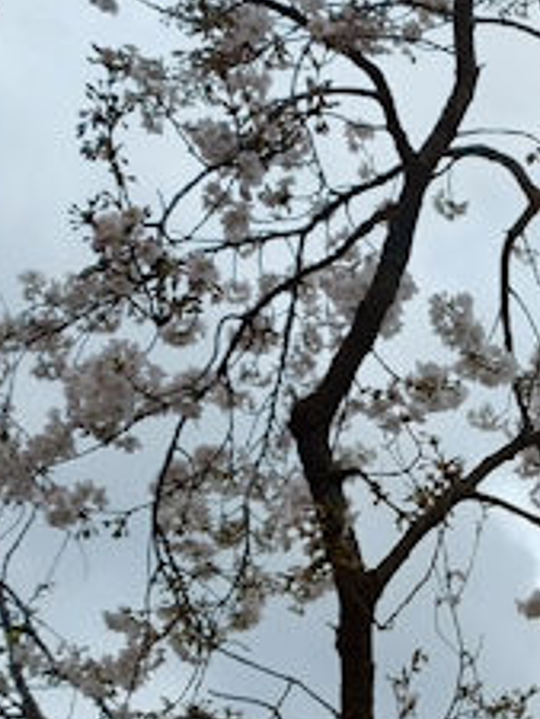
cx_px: 553
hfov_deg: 16.2
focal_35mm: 89
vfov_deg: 21.8
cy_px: 530
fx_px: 1849
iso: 100
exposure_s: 1/157
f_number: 1.7
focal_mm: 4.71
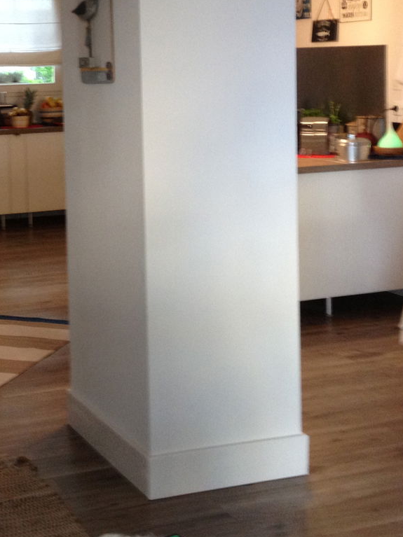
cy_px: 131
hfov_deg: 20.0
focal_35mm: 73
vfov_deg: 26.3
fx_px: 1133
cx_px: 99
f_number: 2.4
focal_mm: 4.28
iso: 125
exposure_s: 1/20
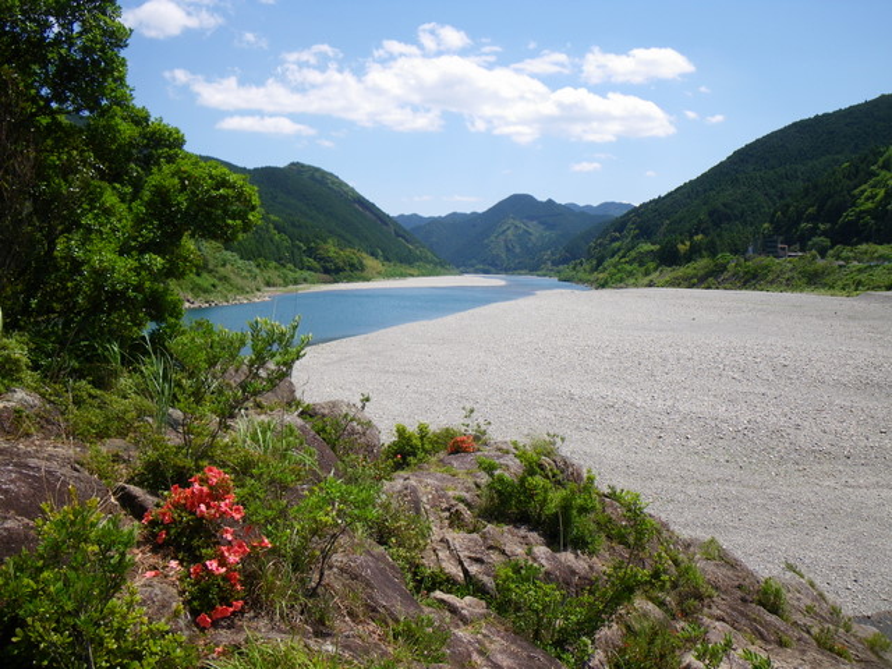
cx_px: 446
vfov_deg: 49.7
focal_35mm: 28
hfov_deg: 63.4
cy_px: 334
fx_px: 722
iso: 50
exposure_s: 1/320
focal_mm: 5
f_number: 4.2
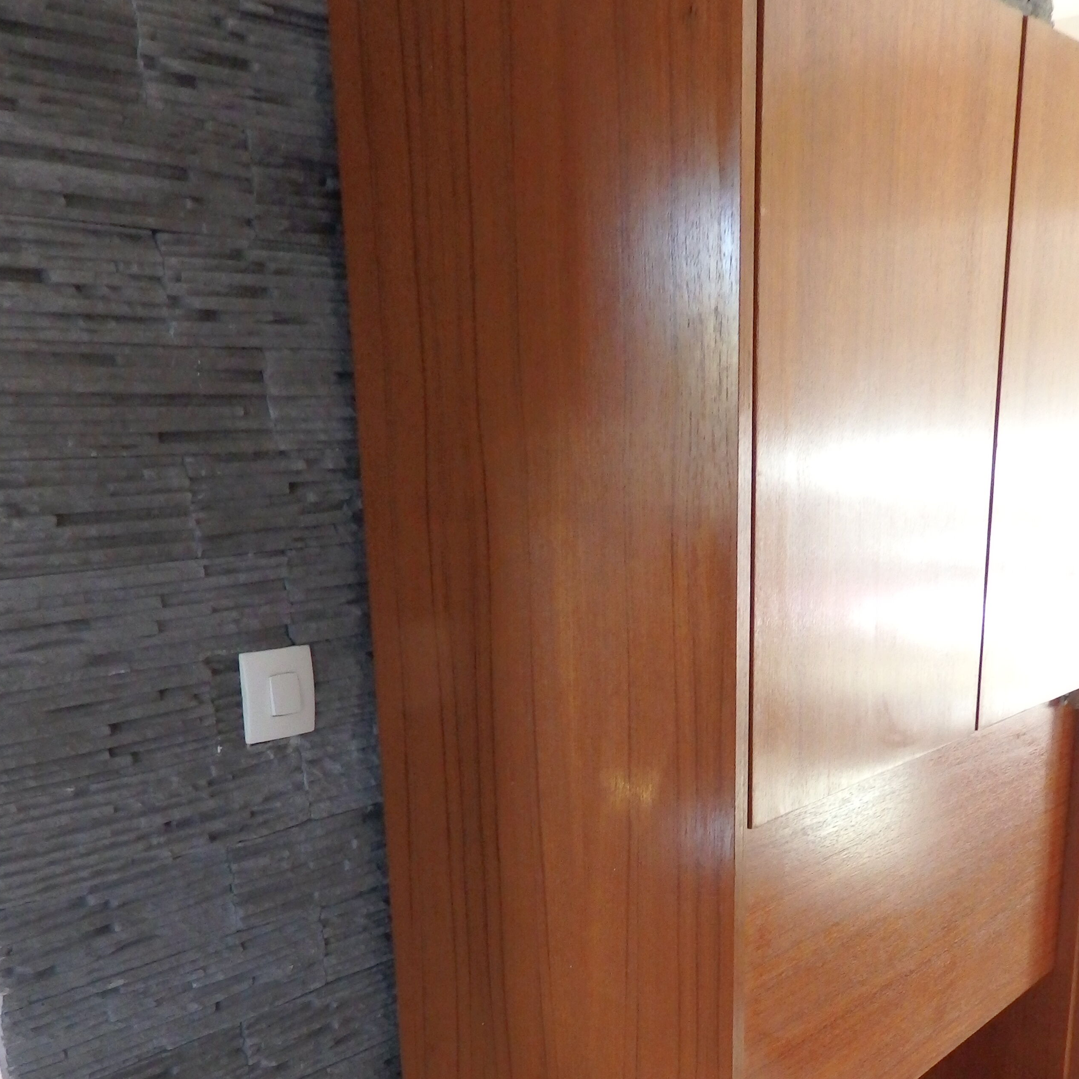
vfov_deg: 40.0
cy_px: 882
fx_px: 1411
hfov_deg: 41.7
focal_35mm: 40
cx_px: 632
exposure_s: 1/30
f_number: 3
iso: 500
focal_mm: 4.5
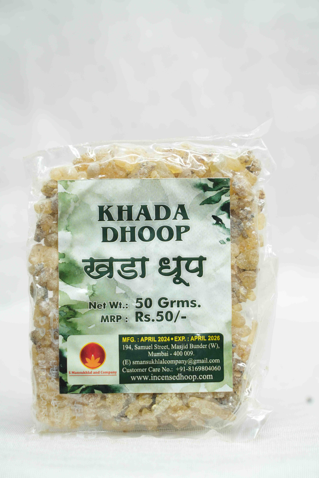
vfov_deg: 19.5
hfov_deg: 13.0
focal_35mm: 105
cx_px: 160
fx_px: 1396
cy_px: 239
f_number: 5.6
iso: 400
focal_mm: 105
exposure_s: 1/60
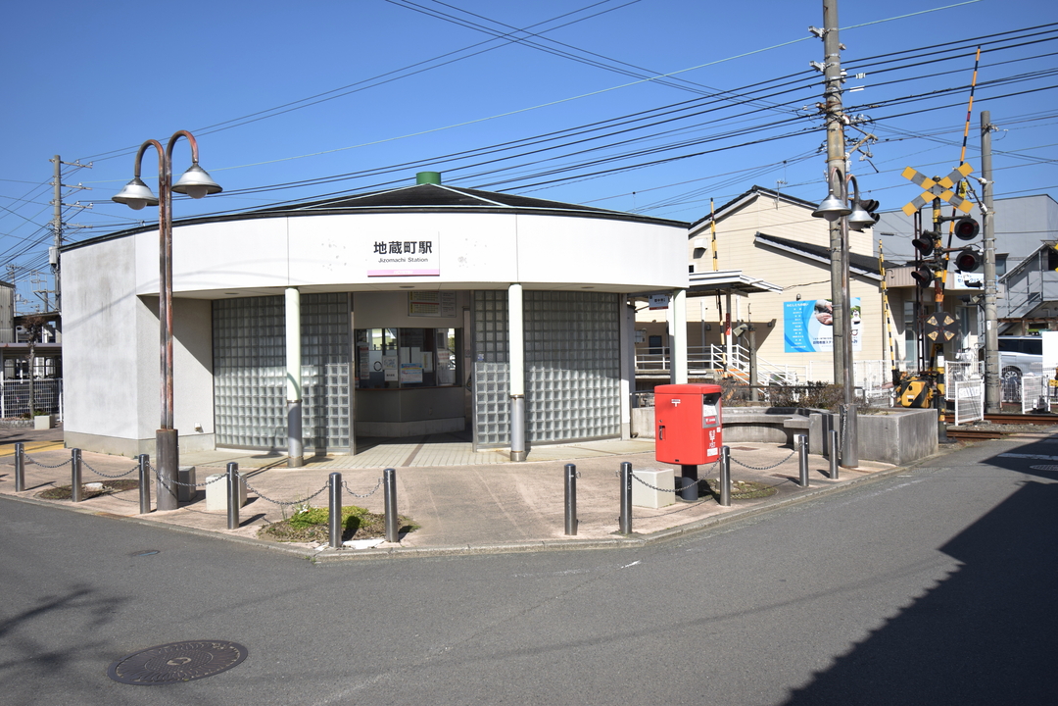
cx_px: 529
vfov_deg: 43.6
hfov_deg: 61.9
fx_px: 882
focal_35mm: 30
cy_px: 353
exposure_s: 1/400
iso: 100
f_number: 5.6
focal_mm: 20
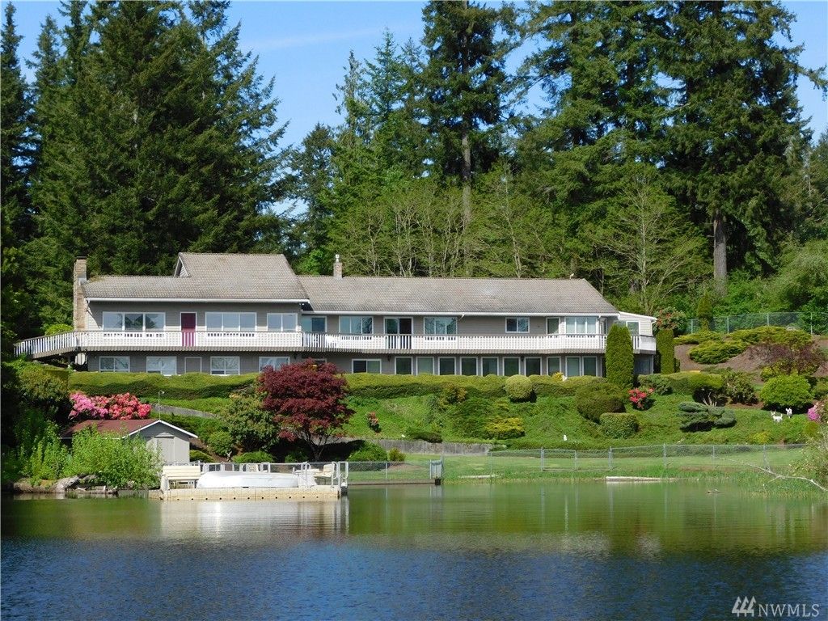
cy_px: 310
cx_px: 414
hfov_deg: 24.4
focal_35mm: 80
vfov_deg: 18.4
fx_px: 1914
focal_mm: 14.2
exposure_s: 1/640
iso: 125
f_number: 4.4
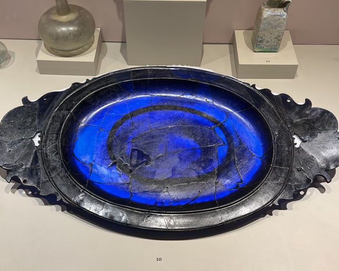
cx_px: 173
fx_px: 281
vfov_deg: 51.5
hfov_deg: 62.2
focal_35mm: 28
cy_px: 136
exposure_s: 1/100
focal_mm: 5.7
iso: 100
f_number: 1.5
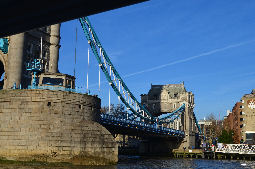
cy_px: 84
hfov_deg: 39.0
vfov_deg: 26.4
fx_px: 361
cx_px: 128
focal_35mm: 51
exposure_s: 1/200
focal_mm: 34
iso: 100
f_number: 13
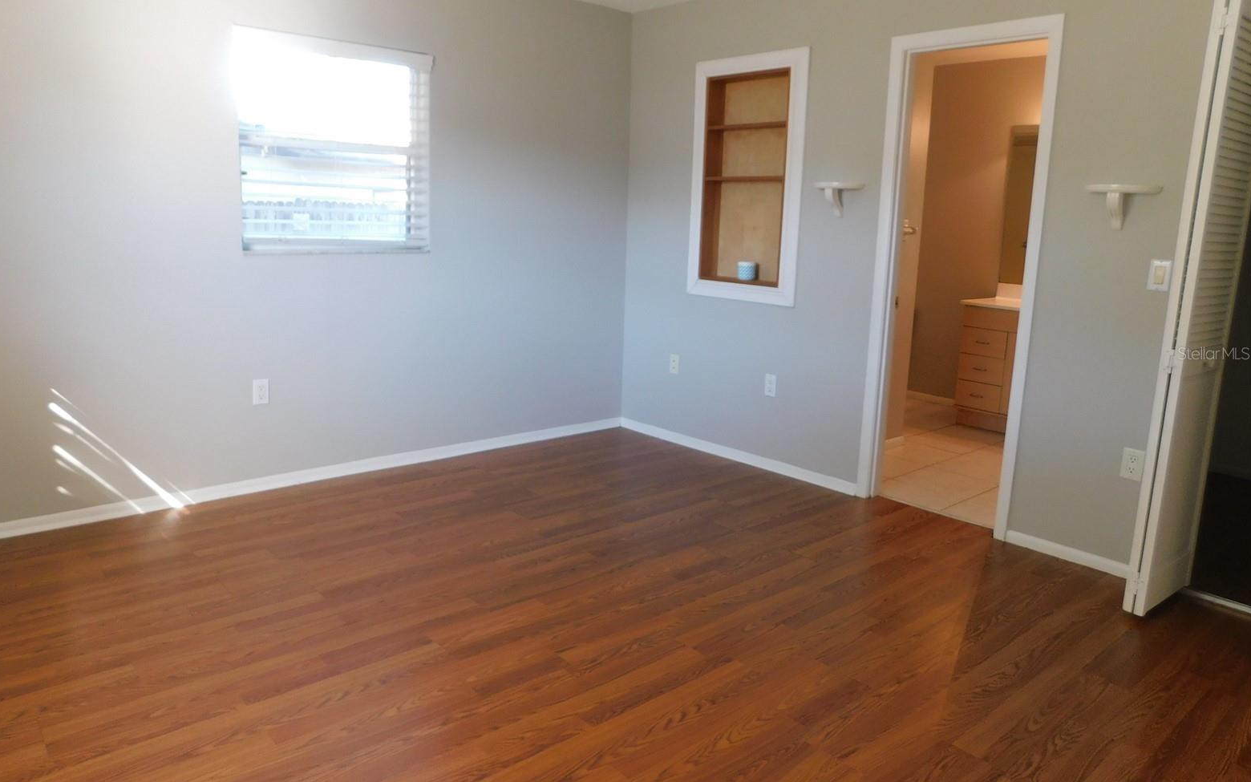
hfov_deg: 72.5
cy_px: 353
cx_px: 612
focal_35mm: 25
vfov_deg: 49.2
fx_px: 852
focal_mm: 4
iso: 160
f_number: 3
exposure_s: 1/30
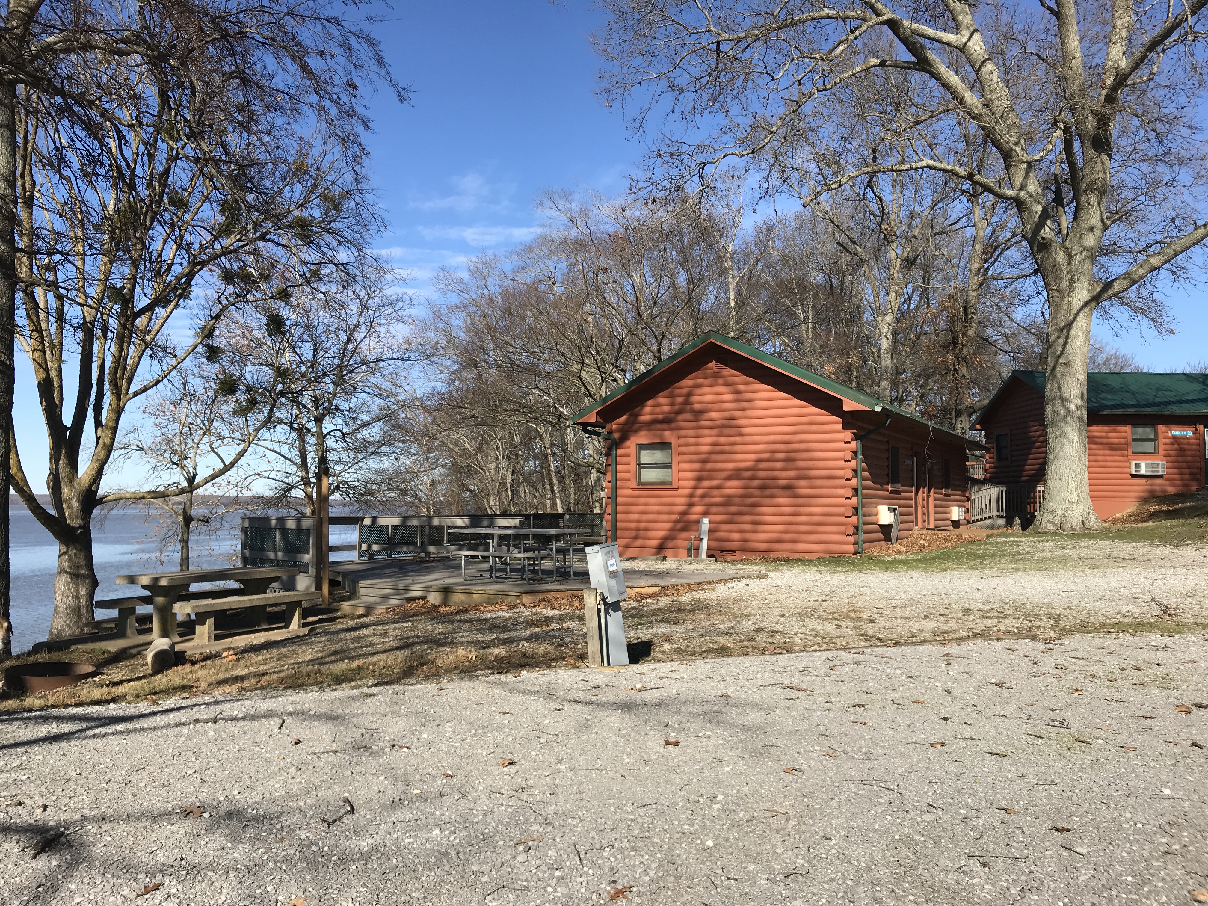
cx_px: 604
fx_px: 977
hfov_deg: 63.4
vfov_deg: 49.7
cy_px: 453
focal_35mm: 28
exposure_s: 1/2398
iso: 20
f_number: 1.8
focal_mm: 3.99
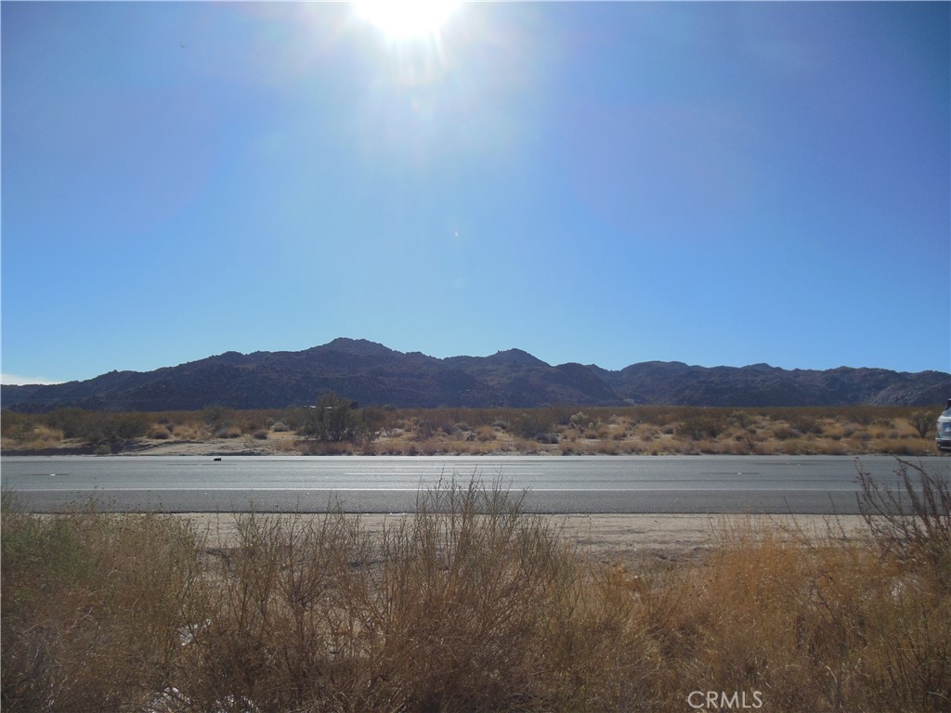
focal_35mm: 25
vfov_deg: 54.9
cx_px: 476
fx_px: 687
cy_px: 356
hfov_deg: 69.4
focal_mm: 4.5
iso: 125
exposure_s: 1/1000
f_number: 6.4
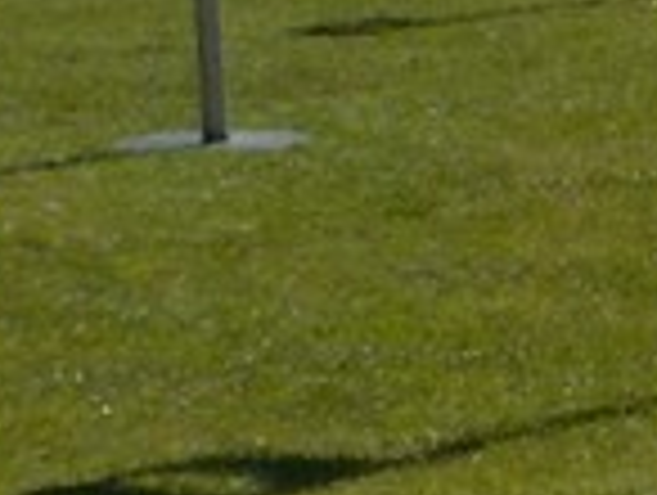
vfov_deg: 7.1
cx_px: 2236
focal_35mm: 210
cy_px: 315
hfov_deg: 7.7
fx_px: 3992
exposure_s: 1/640
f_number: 6.6
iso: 125
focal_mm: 4.1
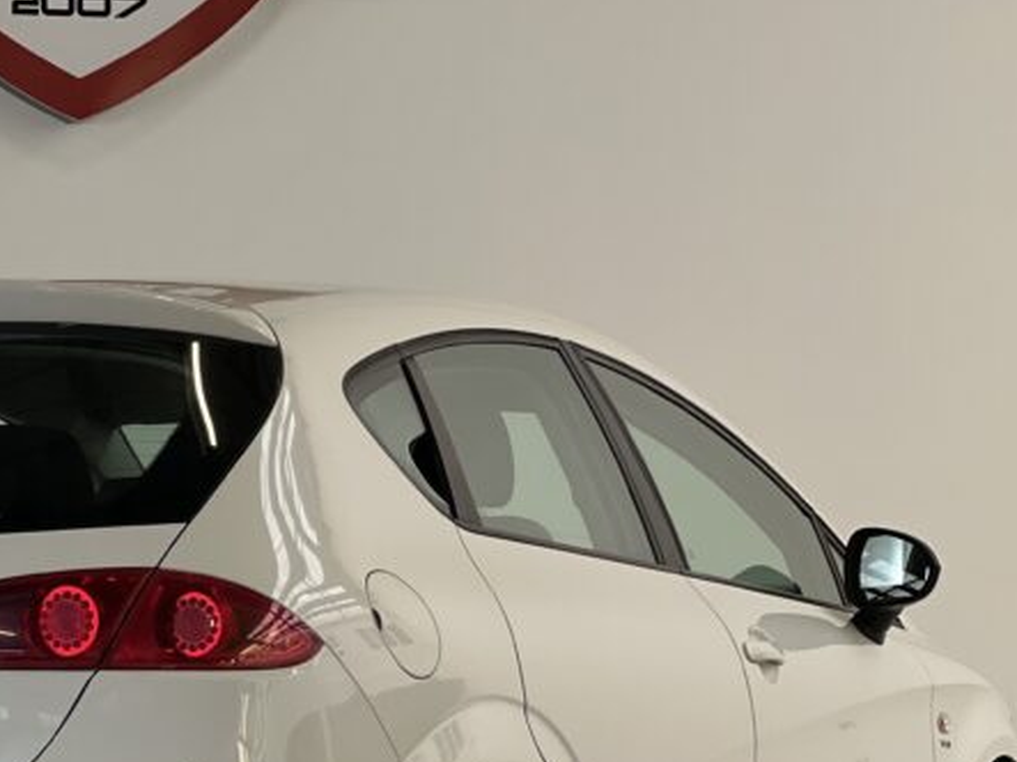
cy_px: 601
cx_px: 140
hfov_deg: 14.1
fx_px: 4083
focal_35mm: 139
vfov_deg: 10.6
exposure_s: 1/100
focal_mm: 9
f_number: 2.8
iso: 200
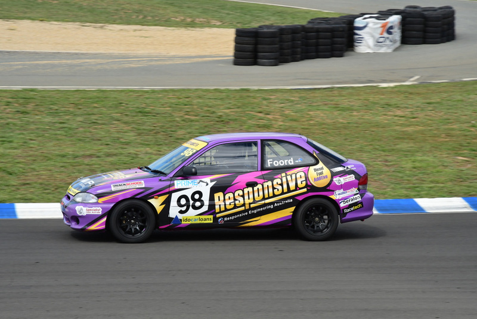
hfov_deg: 17.1
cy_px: 160
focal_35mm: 120
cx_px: 238
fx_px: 1590
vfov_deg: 11.4
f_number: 11
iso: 400
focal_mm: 80
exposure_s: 1/400
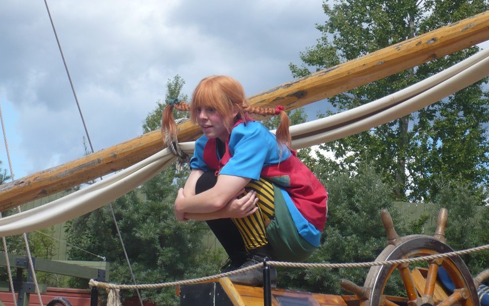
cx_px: 244
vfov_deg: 9.8
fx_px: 1786
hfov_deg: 15.6
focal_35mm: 134
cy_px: 129
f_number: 5
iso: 100
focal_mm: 17.4
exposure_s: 1/400
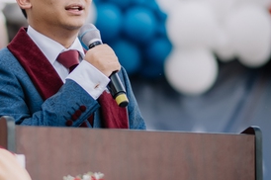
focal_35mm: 297
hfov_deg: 6.9
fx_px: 2233
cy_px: 91
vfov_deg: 4.6
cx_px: -16
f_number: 2
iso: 100
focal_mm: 85
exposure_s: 1/400
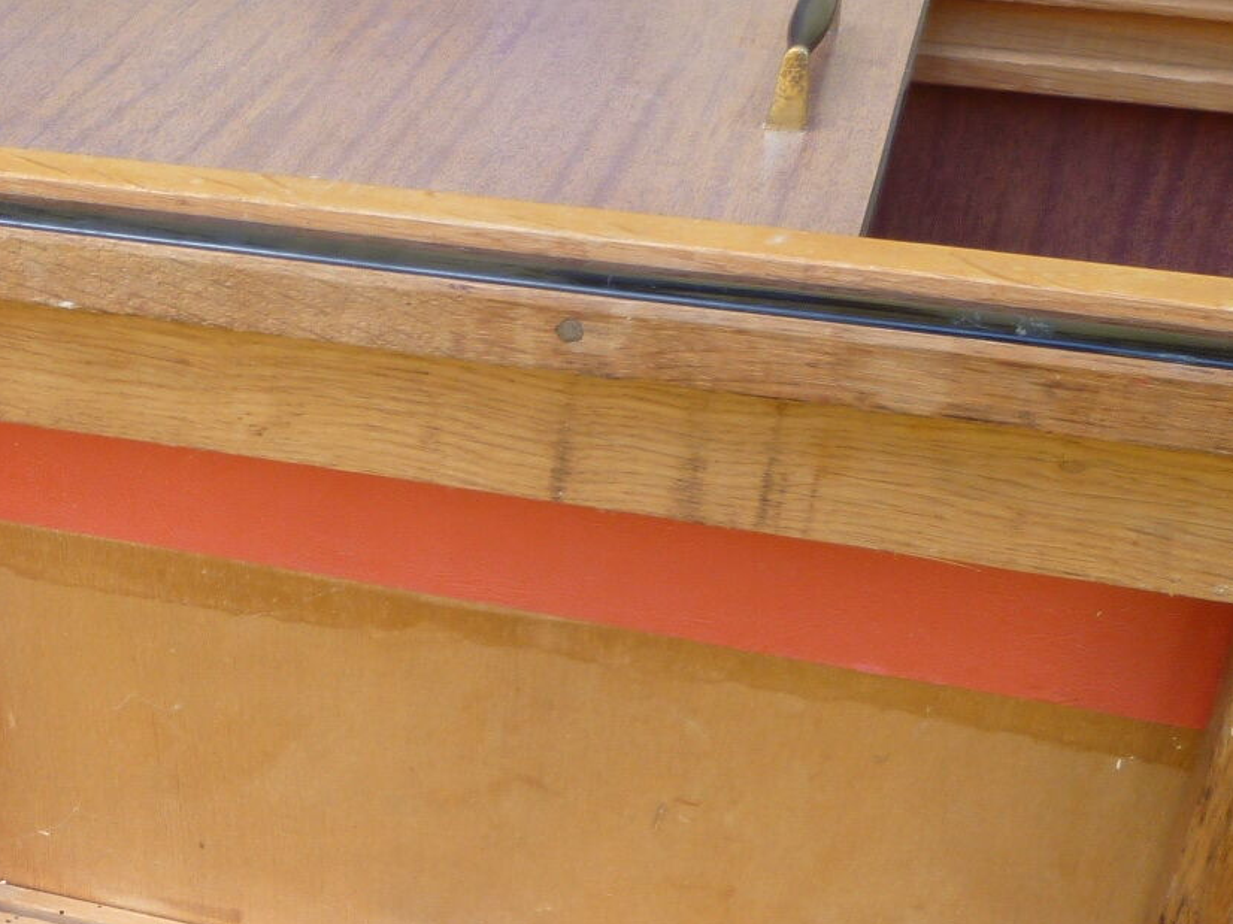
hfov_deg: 29.1
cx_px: -13
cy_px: 872
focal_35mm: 62
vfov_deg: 22.9
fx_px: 2208
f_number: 2.8
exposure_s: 1/60
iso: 80
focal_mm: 4.5
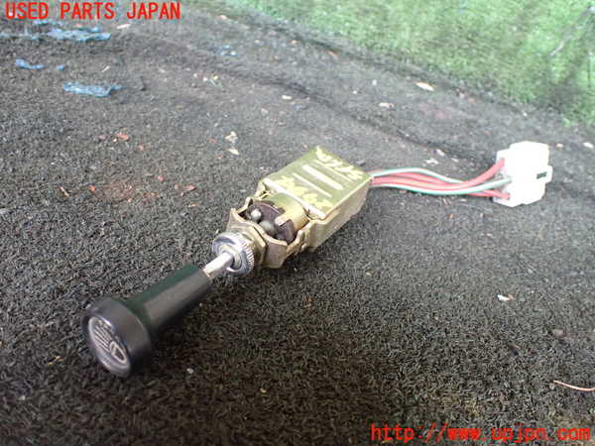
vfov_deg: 46.8
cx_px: 298
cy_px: 223
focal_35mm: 30
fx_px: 516
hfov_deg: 60.0
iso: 500
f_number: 2.3
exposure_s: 1/125
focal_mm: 5.4
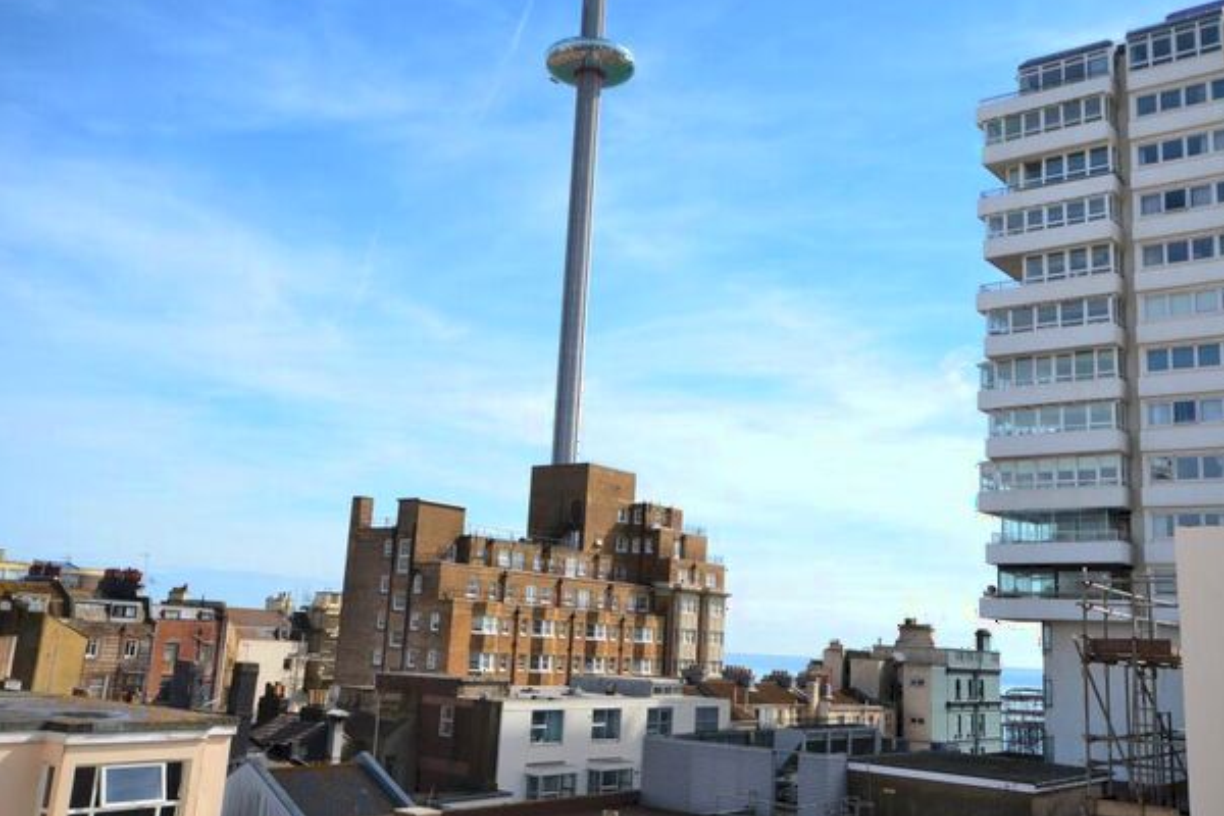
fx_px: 1190
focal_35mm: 35
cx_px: 679
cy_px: 378
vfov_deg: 37.8
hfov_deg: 54.3
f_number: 11
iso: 400
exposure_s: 1/400
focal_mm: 20
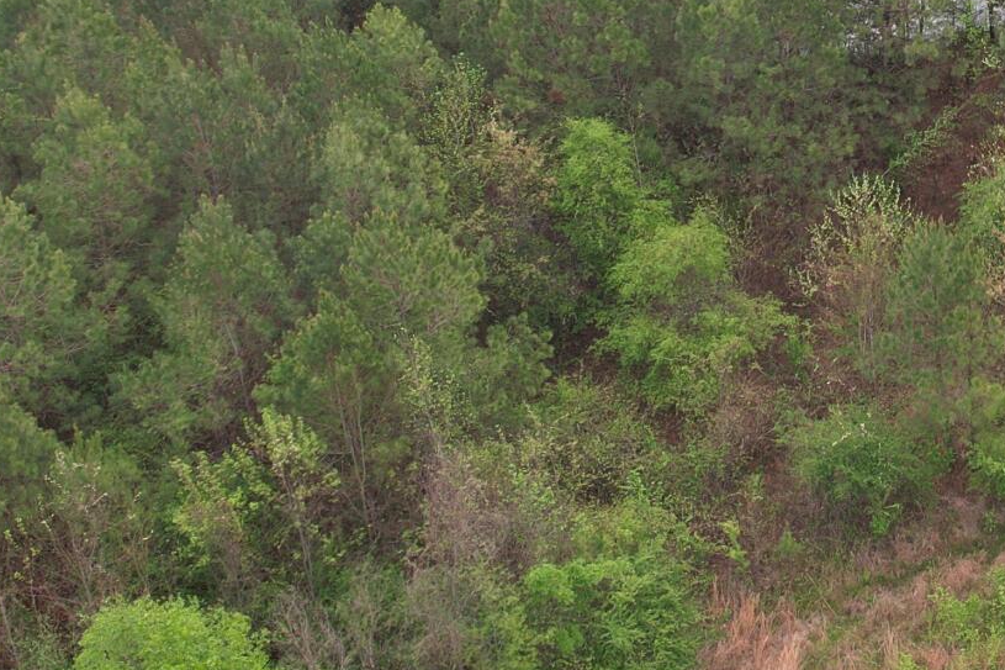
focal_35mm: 81
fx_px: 2261
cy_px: -100
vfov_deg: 16.3
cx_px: 1026
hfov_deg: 23.9
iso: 100
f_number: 2.8
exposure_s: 1/320
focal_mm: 8.38
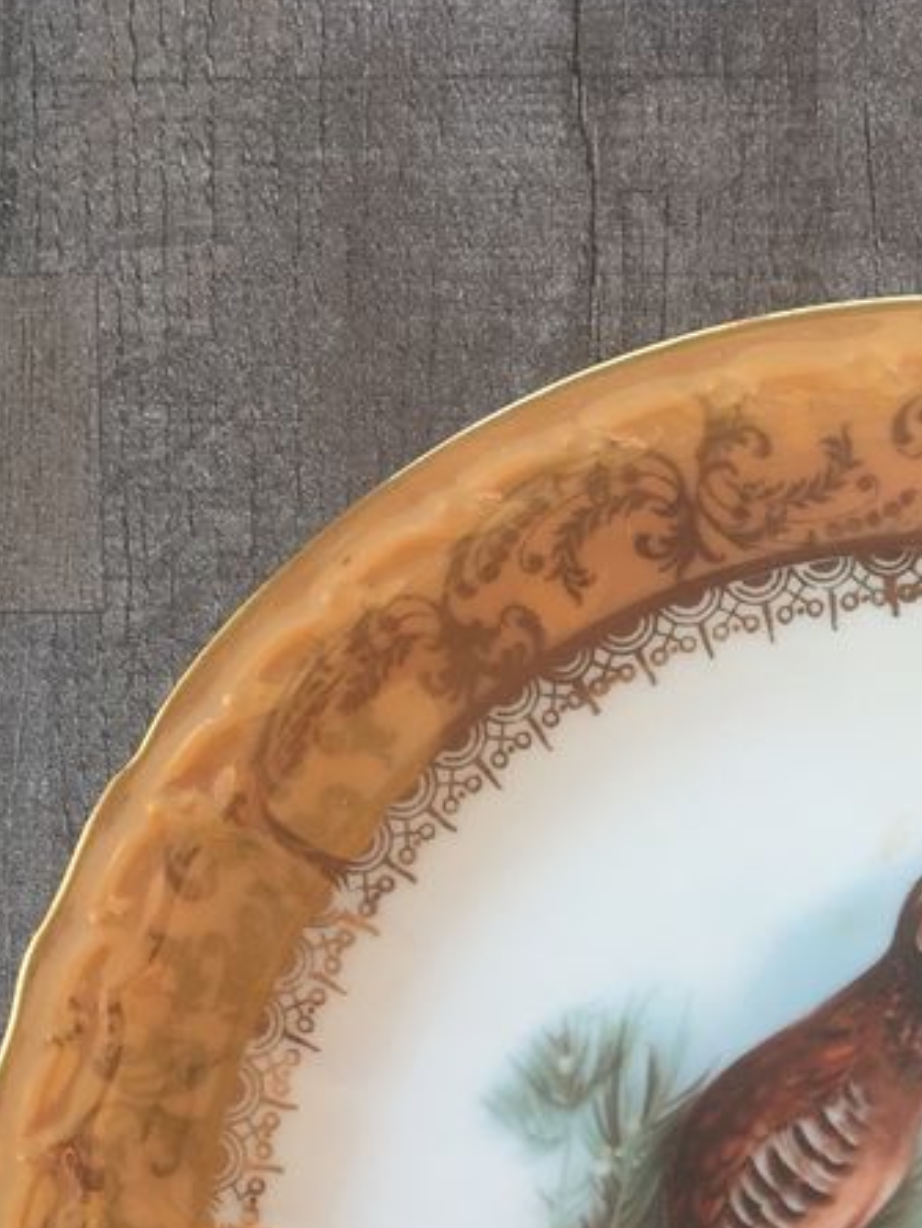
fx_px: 2306
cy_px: 1300
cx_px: 961
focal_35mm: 65
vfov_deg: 27.6
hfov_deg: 21.7
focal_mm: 4.15
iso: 40
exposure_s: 1/50
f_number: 2.2
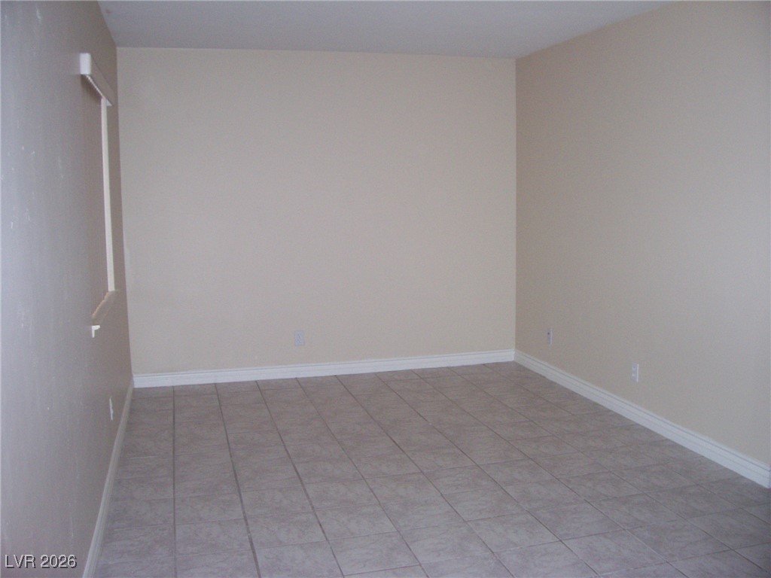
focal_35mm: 34
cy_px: 289
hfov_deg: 54.0
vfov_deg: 41.8
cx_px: 386
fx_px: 757
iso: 140
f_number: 2.7
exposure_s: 1/112
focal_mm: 5.6
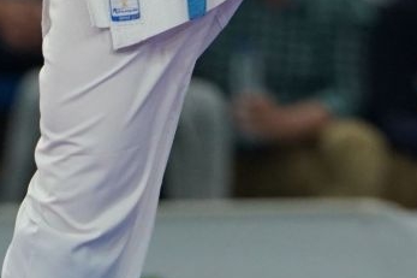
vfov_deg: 1.3
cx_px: 651
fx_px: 12017
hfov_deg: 2.0
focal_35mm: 1038
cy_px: -437
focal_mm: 200
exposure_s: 1/1000
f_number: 2.8
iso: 1600
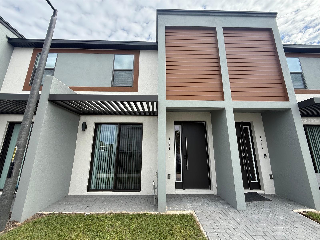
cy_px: 120
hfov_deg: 102.1
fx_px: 129
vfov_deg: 85.7
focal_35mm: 14
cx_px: 160
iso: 50
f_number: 2.2
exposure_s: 1/631
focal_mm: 2.22
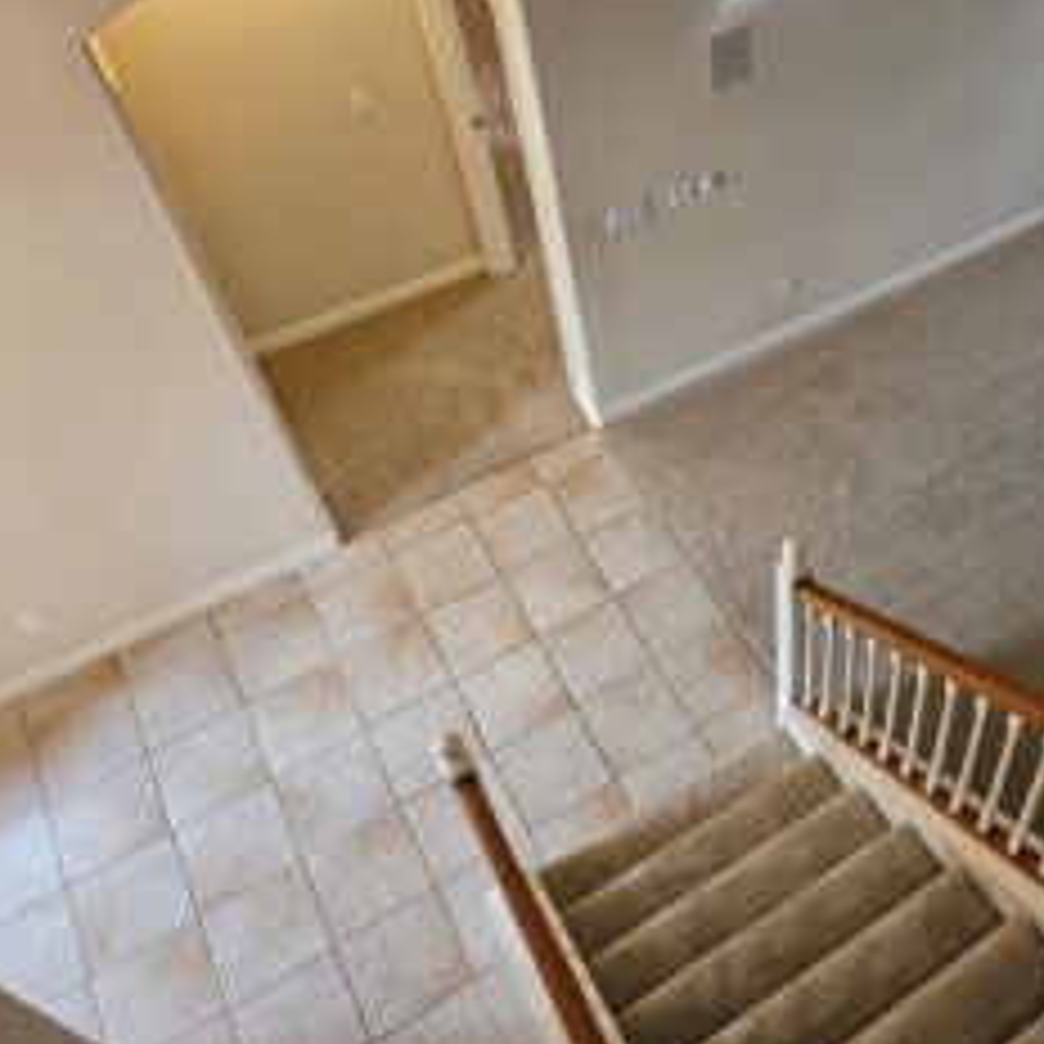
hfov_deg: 45.1
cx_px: 819
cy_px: 378
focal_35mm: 35
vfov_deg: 46.7
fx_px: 1194
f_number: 1.8
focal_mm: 5.4
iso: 400
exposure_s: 1/120
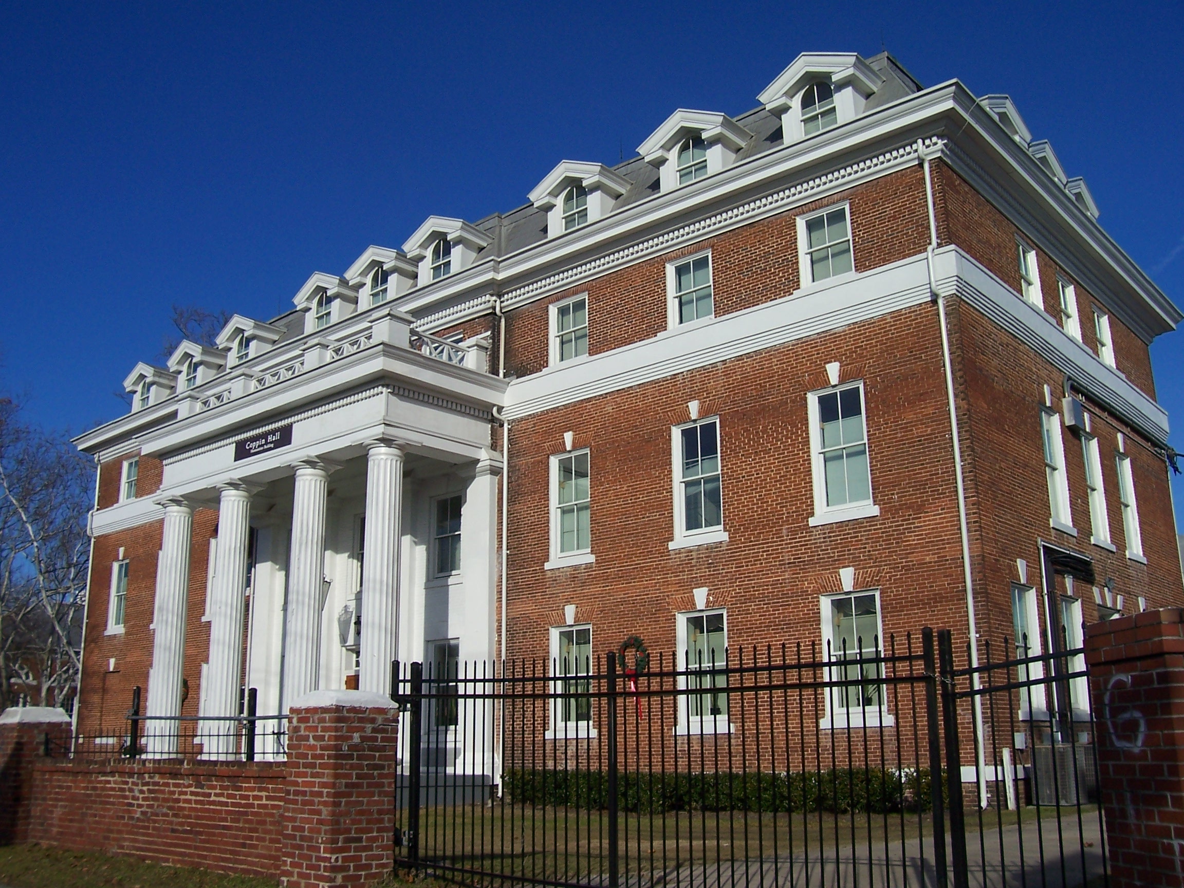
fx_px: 1163
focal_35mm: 34
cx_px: 592
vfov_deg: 41.8
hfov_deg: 54.0
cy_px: 444
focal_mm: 5.6
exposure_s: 1/1000
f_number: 5.6
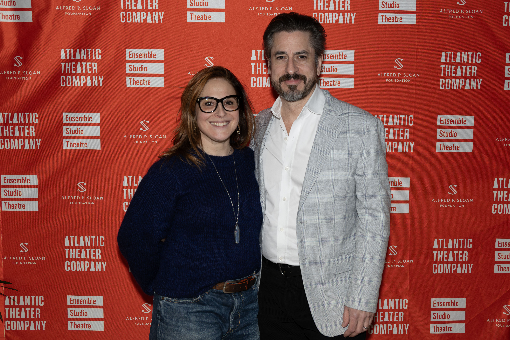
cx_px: 255
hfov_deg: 43.6
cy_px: 170
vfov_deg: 29.9
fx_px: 637
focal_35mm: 45
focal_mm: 45
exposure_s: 1/250
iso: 1000
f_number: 5.6
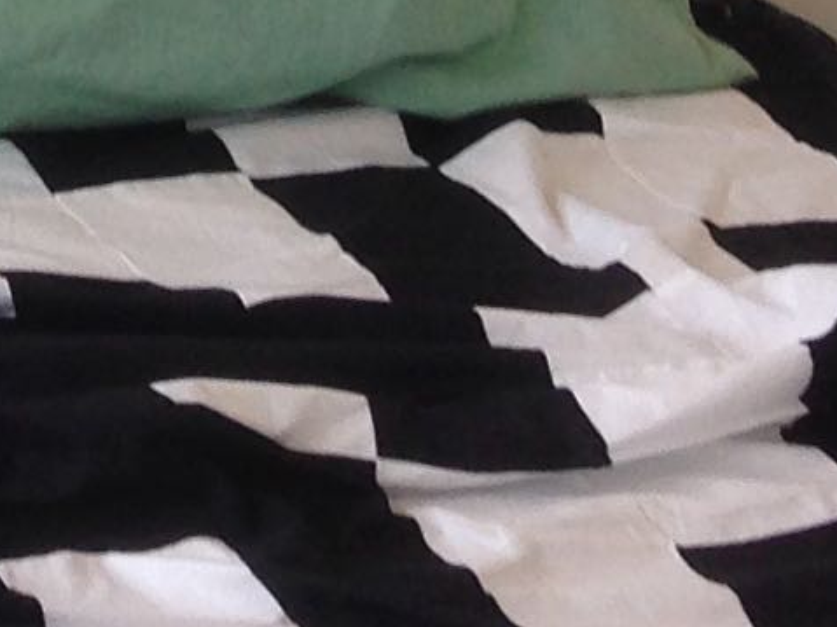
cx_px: -907
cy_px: -1174
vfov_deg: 6.1
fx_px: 5439
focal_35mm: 225
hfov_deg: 8.3
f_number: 2.4
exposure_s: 1/148
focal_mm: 4.12
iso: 50
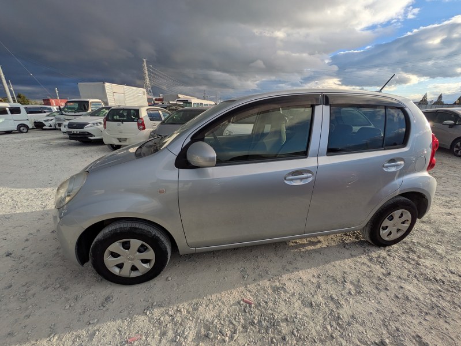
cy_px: 173
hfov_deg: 102.0
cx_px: 230
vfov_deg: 85.7
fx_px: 187
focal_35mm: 14
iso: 48
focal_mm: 1.83
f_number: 2.2
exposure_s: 1/1605
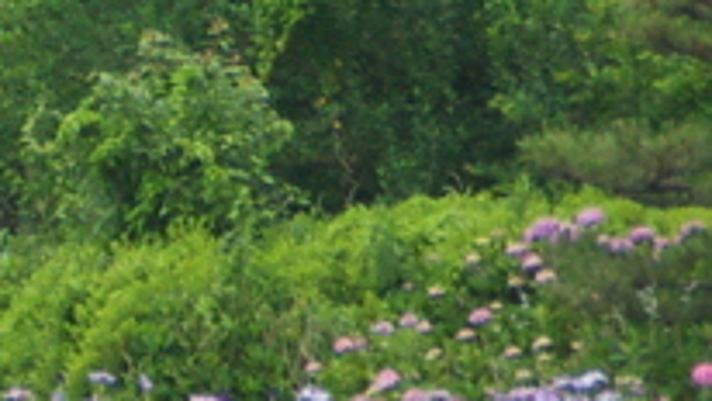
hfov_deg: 2.6
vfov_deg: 1.5
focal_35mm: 818
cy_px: 805
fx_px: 15440
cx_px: 86
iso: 800
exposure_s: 1/180
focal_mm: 105
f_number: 5.6
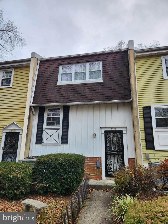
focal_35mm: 23
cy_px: 112
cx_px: 84
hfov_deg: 58.9
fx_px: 149
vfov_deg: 73.9
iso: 20
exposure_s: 1/583
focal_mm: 5.4
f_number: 1.8
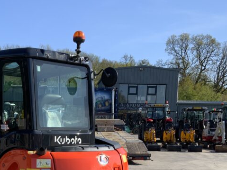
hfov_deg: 30.9
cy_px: 174
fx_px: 406
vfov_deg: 22.6
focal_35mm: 62
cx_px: 73
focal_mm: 3
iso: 16
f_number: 1.8
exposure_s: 1/1195
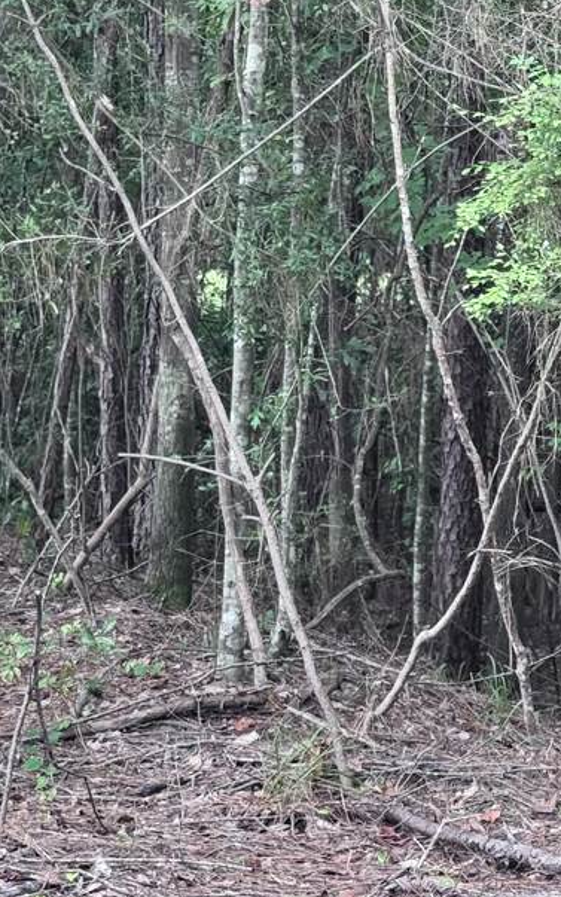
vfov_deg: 19.3
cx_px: 616
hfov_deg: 11.9
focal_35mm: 108
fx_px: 2641
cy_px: 538
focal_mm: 6.76
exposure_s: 1/219
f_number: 1.78
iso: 64
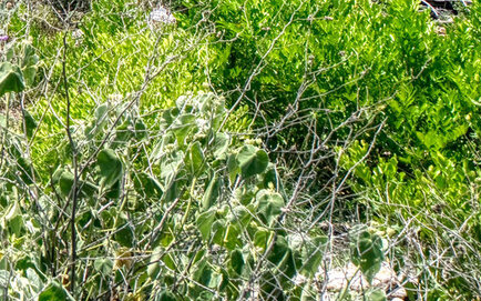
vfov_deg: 9.4
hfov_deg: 14.0
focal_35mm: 133
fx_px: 1743
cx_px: -372
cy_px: -224
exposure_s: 1/500
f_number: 11
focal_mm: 35
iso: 100
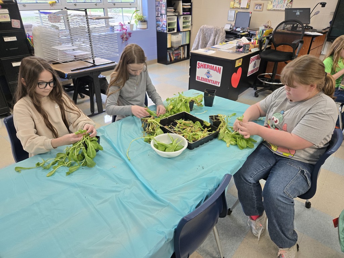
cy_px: 129
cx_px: 172
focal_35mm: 23
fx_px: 229
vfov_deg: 58.9
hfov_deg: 73.9
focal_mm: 5.4
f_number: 1.8
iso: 250
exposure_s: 1/120
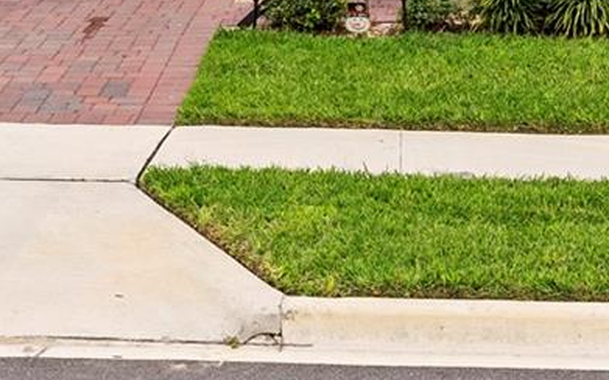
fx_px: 2007
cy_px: -134
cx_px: 296
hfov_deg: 17.3
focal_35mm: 121
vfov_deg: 10.5
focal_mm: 29
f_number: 8
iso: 125
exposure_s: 1/60
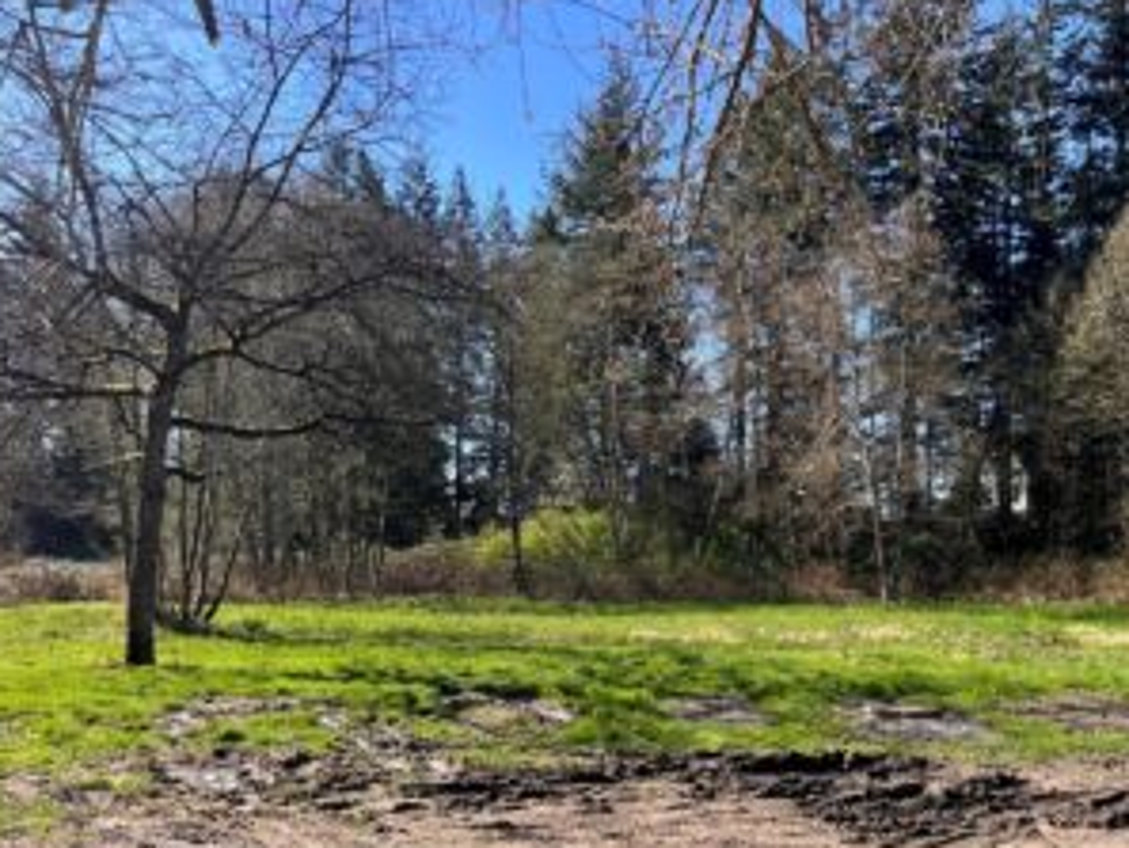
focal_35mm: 35
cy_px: 559
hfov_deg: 52.2
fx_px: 1142
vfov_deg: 40.3
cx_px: 688
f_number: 1.5
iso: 50
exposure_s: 1/1669
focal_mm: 5.7
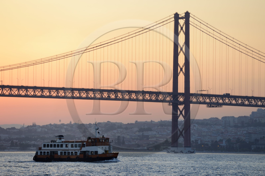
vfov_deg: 6.9
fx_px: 1471
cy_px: 88
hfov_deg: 10.3
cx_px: 132
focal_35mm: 200
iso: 400
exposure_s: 1/160
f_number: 5
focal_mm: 200
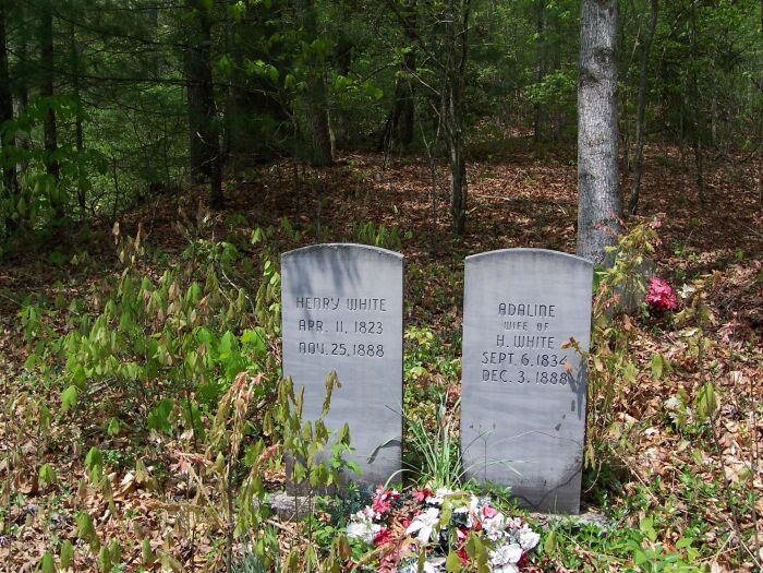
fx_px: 816
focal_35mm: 37
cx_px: 382
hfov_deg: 50.1
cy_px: 286
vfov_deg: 38.7
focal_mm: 5.6
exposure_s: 1/350
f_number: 5.6
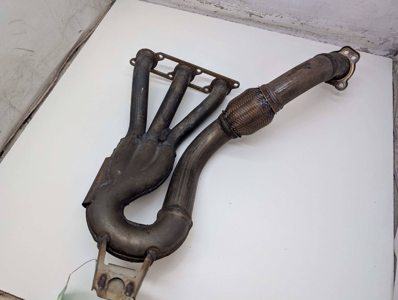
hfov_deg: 71.5
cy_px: 150
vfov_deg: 56.9
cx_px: 199
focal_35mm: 24
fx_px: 276
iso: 91
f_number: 1.68
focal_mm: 6.9
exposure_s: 1/66.3
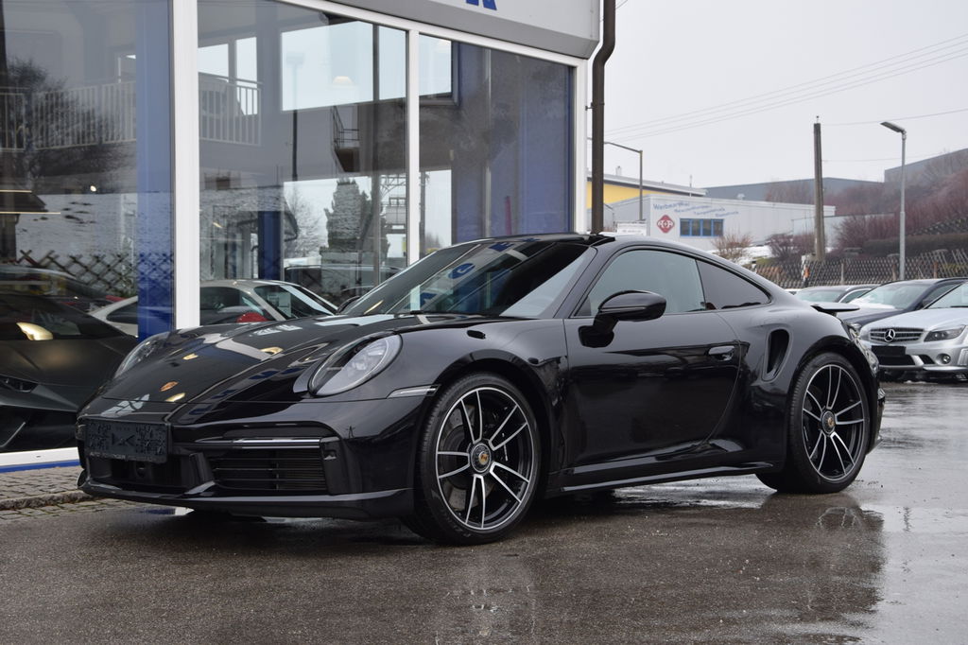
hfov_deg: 35.1
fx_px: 1532
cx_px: 484
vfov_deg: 23.8
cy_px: 322
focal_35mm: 57
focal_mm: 38
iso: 400
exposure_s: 1/200
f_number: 7.1
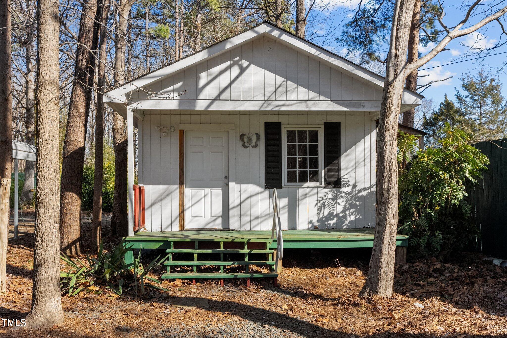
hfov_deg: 60.3
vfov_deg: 42.3
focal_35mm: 31
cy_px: 169
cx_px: 254
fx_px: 437
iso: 400
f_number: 6.3
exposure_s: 1/1000
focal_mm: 31
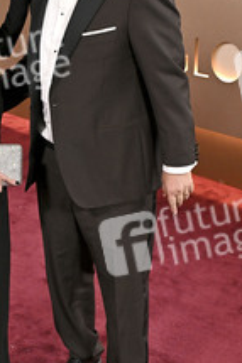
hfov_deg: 20.0
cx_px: 32
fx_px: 677
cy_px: 152
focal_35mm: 67
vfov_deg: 30.0
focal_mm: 36
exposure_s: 1/320
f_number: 5.6
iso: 2500
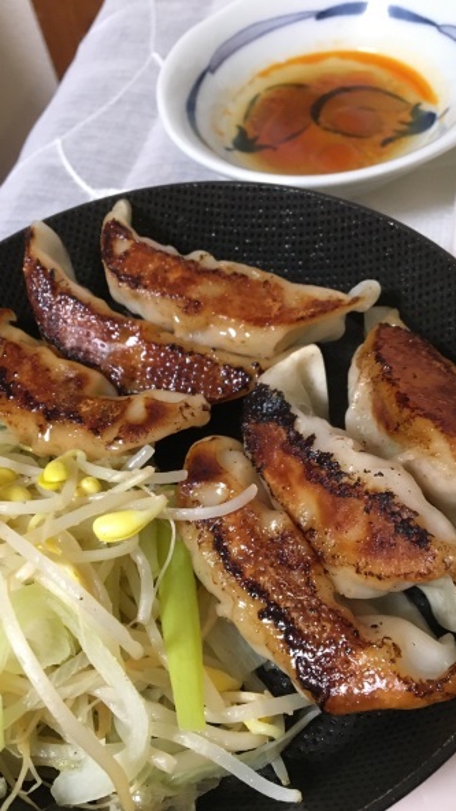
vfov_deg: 61.0
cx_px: 185
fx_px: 688
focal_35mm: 32
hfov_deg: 36.6
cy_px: 410
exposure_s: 1/15
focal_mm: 4.15
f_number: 2.2
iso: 200
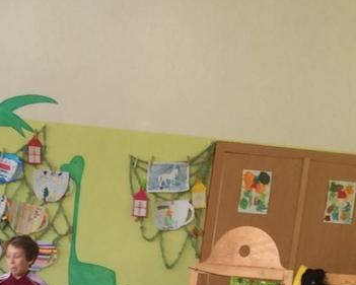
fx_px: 1254
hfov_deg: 15.2
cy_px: 407
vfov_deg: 12.4
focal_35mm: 119
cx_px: -149
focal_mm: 3.3
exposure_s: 1/25
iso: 40
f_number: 2.4
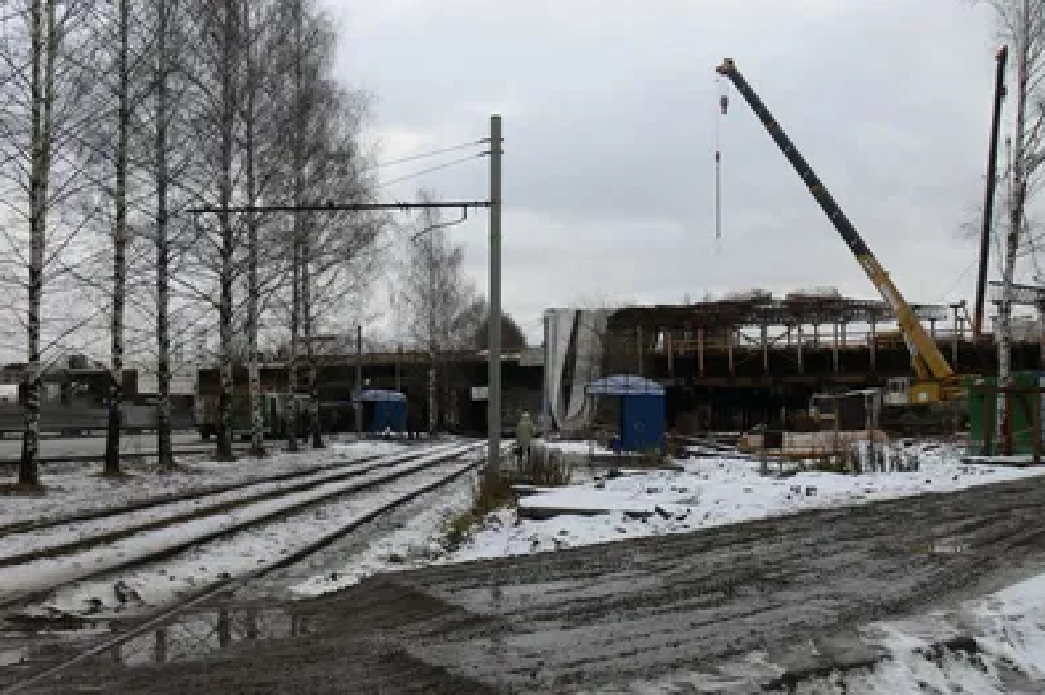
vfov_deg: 35.8
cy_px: 393
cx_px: 528
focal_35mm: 37
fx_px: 1073
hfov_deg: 51.9
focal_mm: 7.4
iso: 80
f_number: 4
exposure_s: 1/100
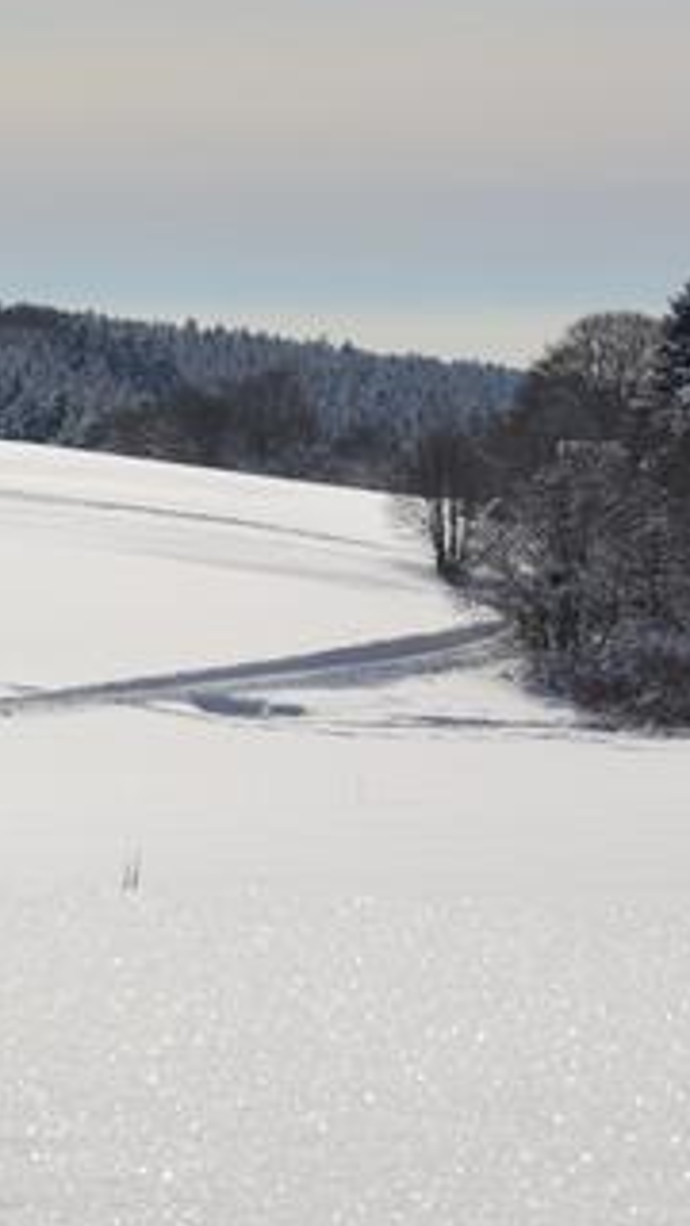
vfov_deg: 12.4
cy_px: 580
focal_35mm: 173
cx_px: 912
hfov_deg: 6.9
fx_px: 5629
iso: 100
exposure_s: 1/640
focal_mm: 55
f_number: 9
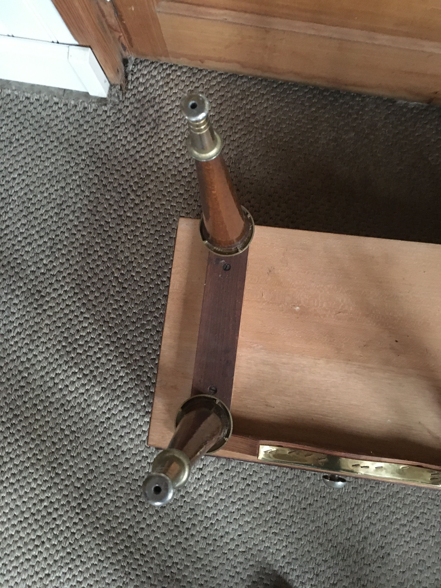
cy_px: 294
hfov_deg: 48.2
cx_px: 220
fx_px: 493
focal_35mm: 29
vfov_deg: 61.7
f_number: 2.2
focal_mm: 4.15
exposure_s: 1/17
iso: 500
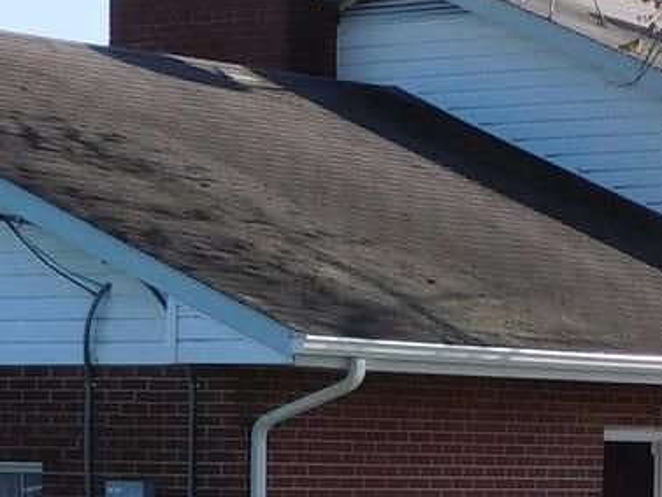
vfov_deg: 7.6
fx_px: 3635
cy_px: 825
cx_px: 590
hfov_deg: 10.4
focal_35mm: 190
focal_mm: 6.2
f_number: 3.8
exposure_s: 1/800
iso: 125
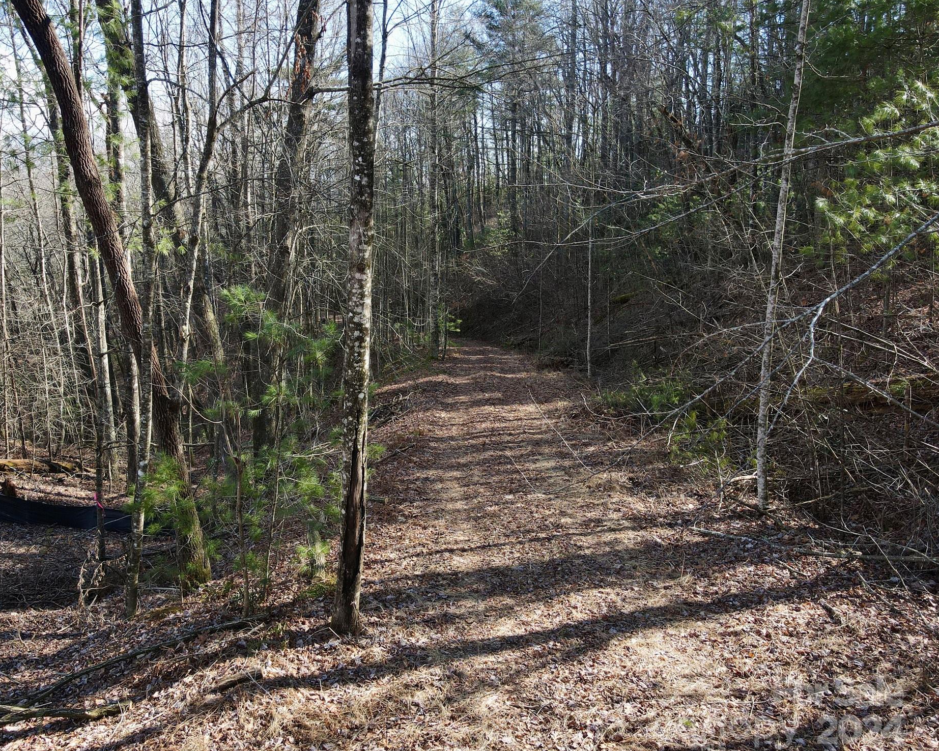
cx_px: 420
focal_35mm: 26
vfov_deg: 54.9
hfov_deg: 65.9
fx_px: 723
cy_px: 381
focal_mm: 4.5
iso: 100
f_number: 2.8
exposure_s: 1/120
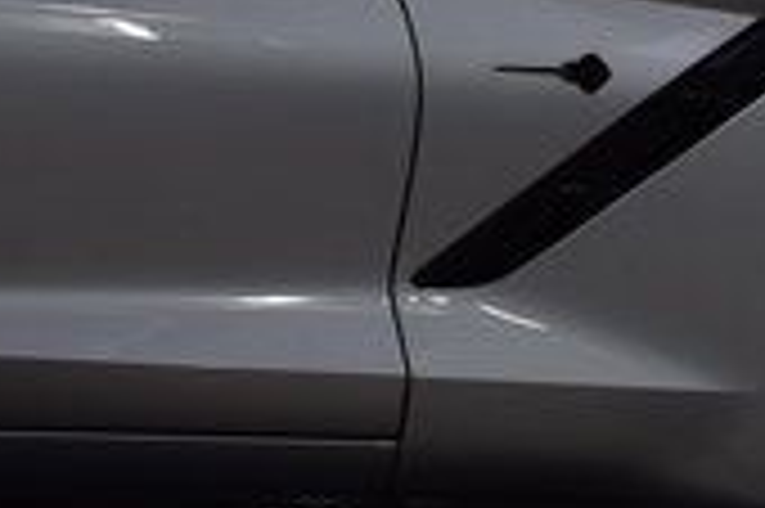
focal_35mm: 308
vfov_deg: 4.4
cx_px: -72
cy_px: -25
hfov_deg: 6.7
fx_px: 6539
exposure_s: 1/40
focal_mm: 34
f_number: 7.1
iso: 400
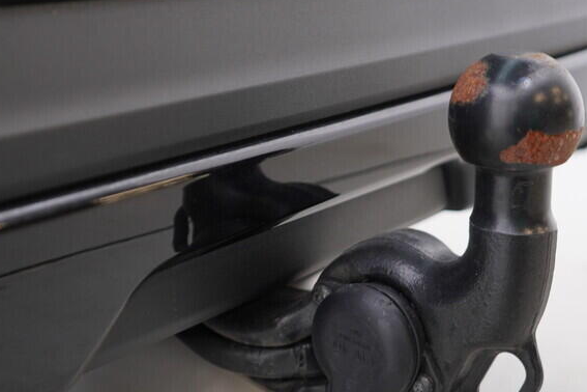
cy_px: 257
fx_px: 1060
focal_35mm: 65
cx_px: 383
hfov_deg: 30.8
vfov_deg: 20.9
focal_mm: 24
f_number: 3.2
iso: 125
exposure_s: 1/50
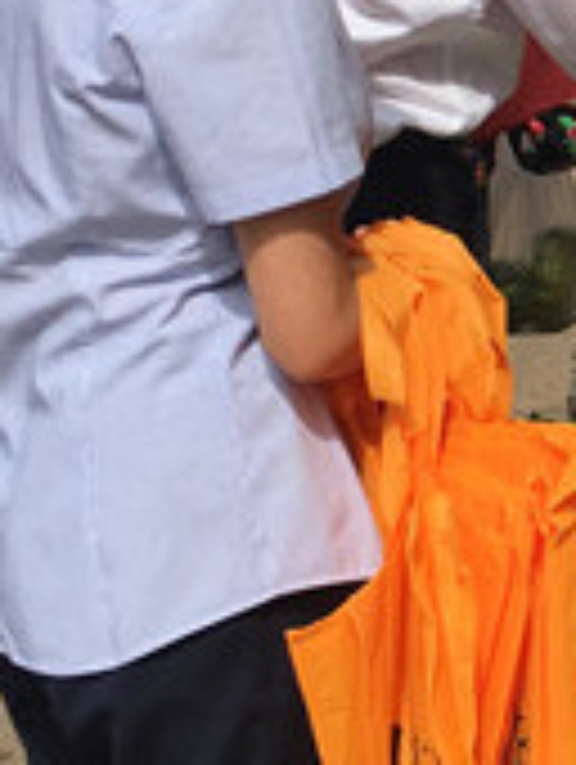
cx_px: 950
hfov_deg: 12.2
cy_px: 4
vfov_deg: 16.9
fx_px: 2523
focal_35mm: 114
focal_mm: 4.15
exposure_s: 1/769
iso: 25
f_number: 2.2
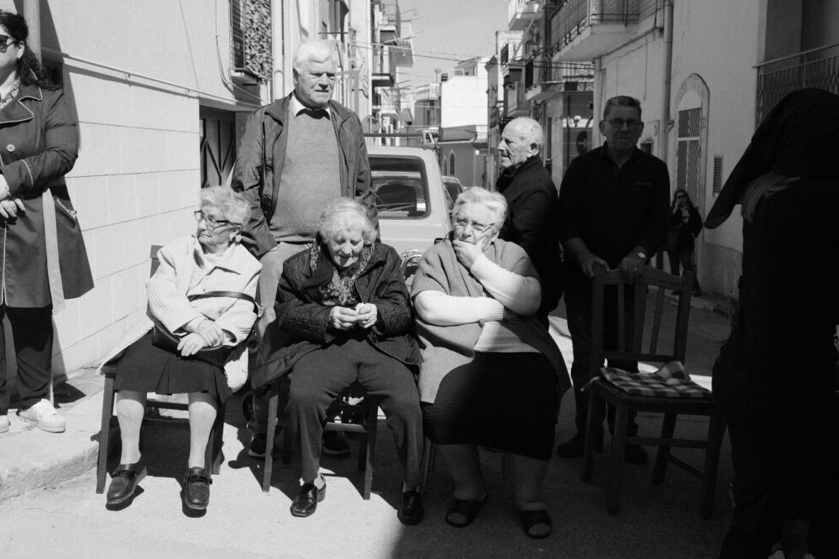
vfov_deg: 32.6
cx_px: 412
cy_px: 284
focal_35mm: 41
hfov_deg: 47.4
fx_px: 955
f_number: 5.6
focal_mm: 26.5
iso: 640
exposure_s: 1/1600
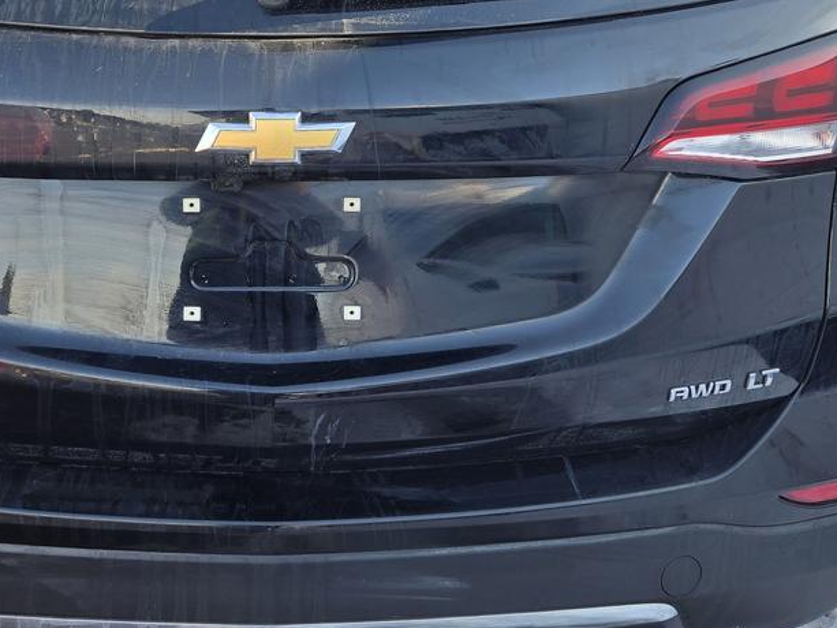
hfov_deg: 39.0
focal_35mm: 48
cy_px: 175
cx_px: 254
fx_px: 1161
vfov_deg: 29.9
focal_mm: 5.4
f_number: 1.8
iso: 25
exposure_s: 1/385
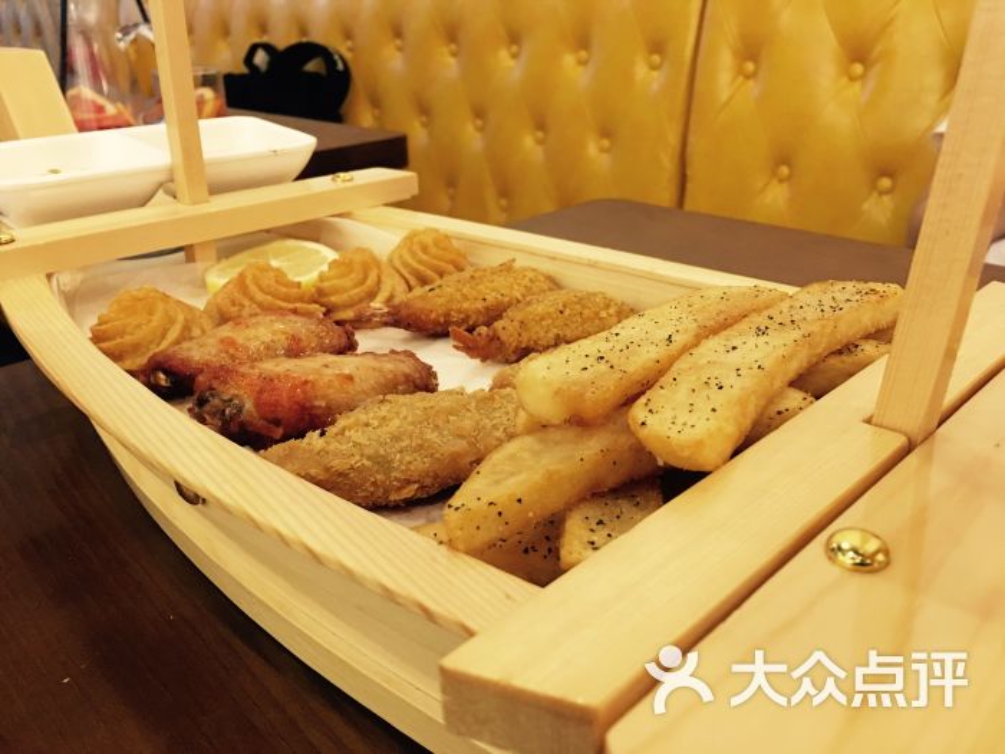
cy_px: 377
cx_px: 502
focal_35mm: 29
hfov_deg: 61.7
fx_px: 842
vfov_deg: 48.2
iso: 100
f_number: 2.2
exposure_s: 1/10
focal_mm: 4.15
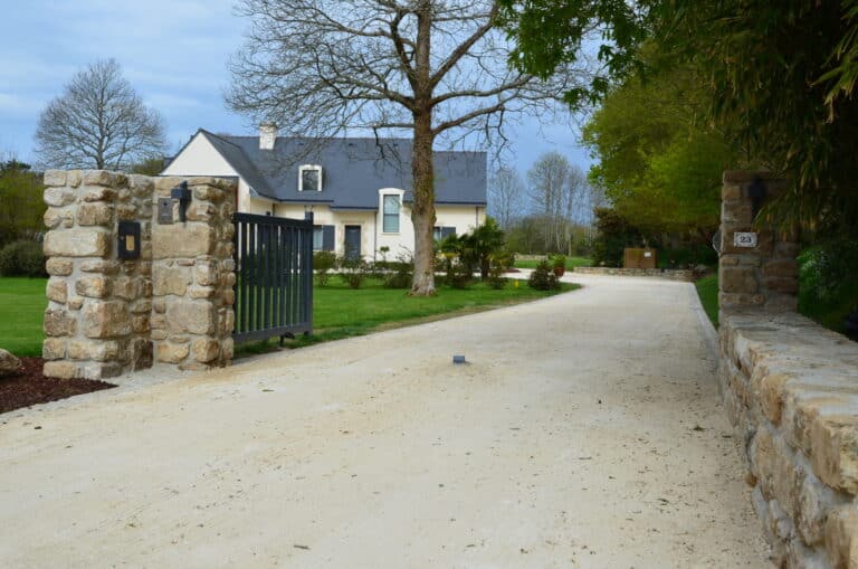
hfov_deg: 49.6
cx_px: 429
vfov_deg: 34.1
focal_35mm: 39
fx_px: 928
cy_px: 284
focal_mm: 26
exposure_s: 1/125
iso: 110
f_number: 11
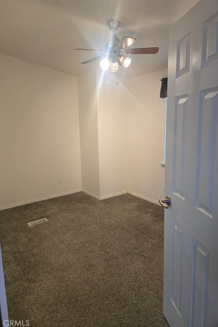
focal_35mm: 24
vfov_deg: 73.8
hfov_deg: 53.0
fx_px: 218
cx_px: 101
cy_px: 164
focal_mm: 5.4
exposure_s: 1/120
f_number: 1.8
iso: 500
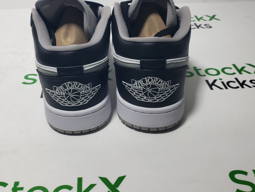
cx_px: 105
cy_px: 82
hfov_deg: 47.6
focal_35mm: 39
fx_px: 287
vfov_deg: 36.8
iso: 50
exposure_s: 1/196
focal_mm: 4.3
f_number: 2.4
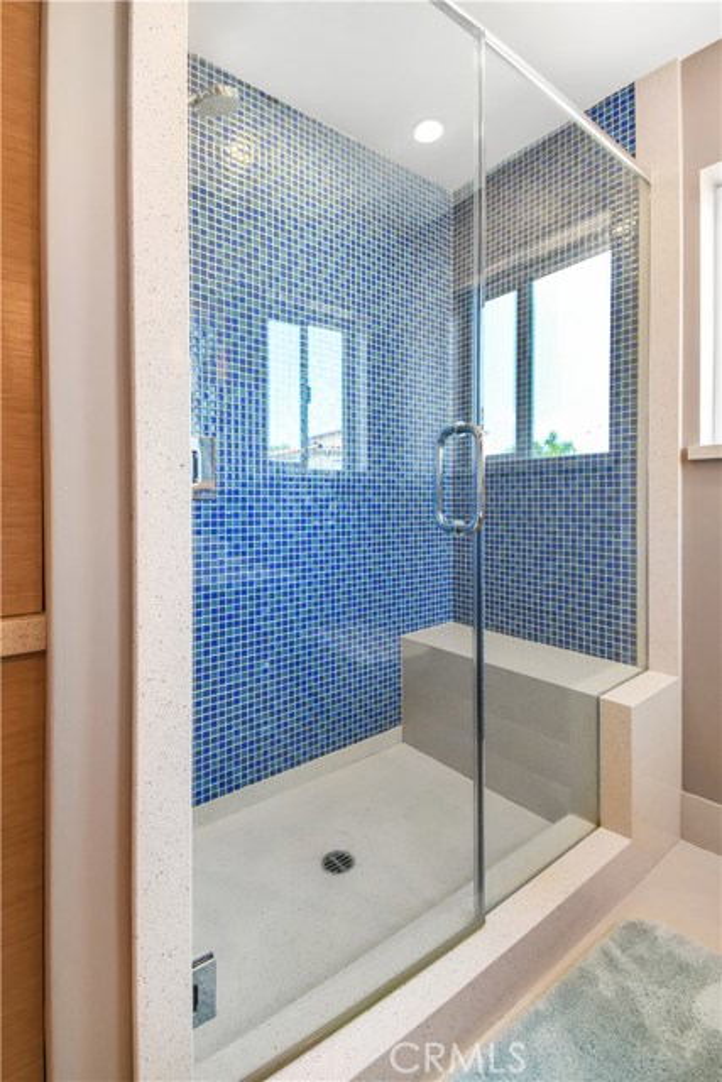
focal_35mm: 15
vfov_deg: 100.4
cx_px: 361
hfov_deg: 77.4
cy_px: 541
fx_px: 451
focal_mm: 10
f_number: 8
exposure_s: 1/60
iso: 1000
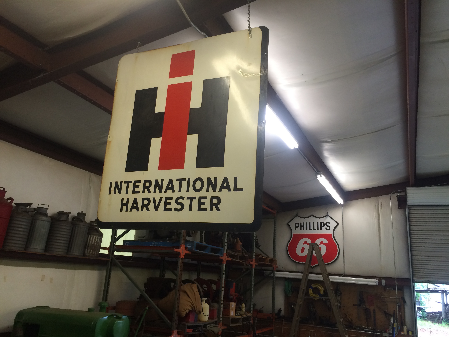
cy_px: 168
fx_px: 376
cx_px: 224
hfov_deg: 61.7
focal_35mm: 29
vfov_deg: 48.2
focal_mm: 4.15
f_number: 2.2
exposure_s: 1/30
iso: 80
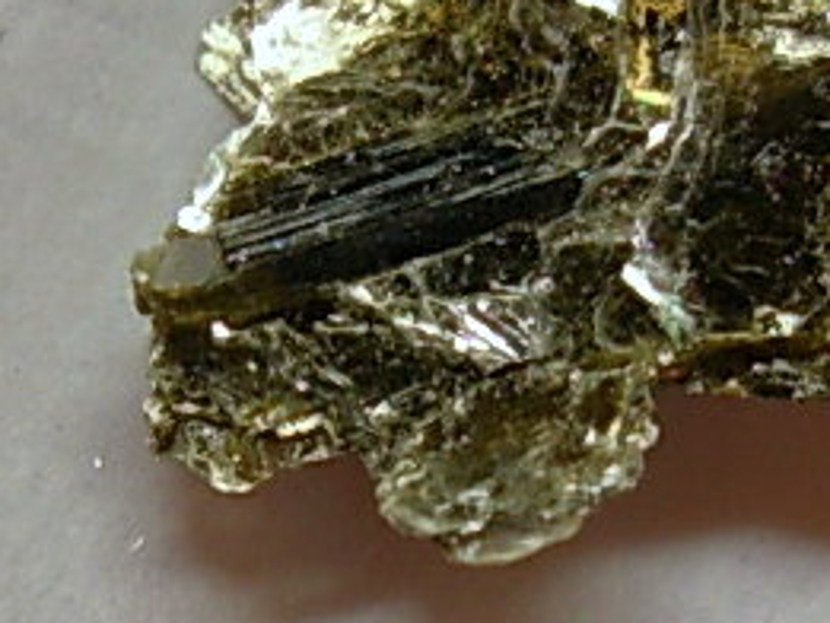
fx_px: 3574
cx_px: 455
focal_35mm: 149
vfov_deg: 10.0
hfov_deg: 13.2
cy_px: 391
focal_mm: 6.3
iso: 50
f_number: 2.9
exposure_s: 1/21.4
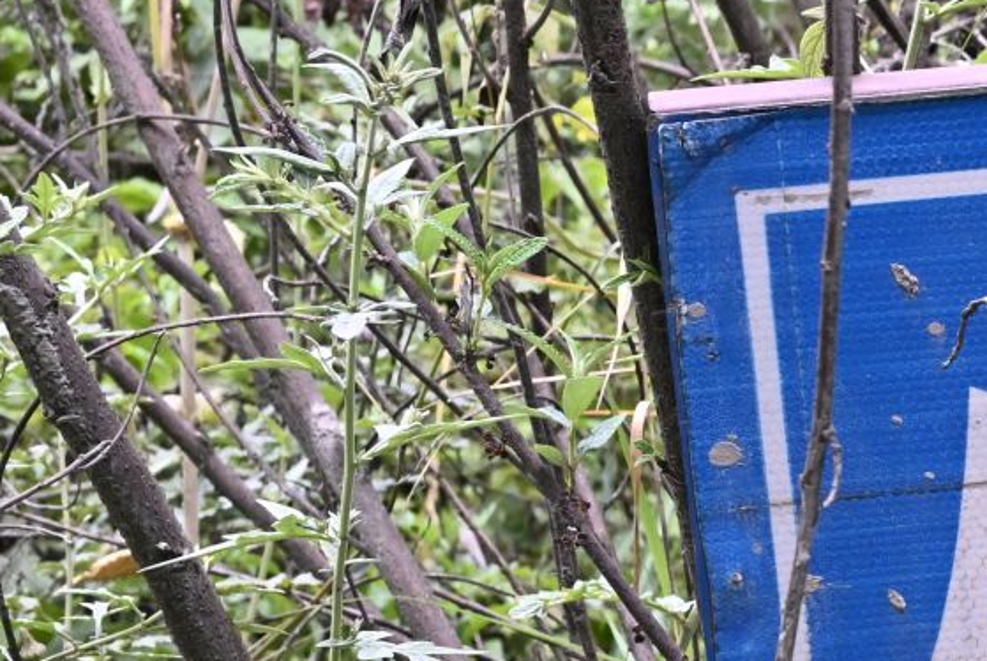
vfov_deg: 9.6
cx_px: 1667
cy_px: 392
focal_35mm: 143
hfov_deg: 13.2
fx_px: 3925
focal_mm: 40
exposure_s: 1/60
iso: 1600
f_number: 10
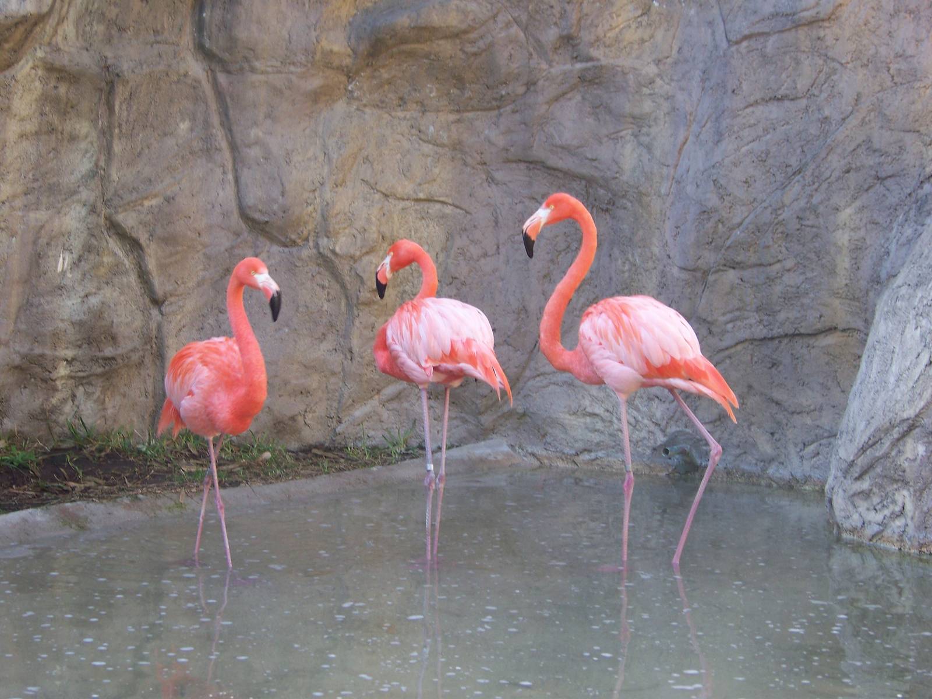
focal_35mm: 96
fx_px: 2585
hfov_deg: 20.4
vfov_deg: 15.4
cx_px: 466
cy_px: 350
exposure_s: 1/50
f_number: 3.2
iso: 64
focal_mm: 16.2
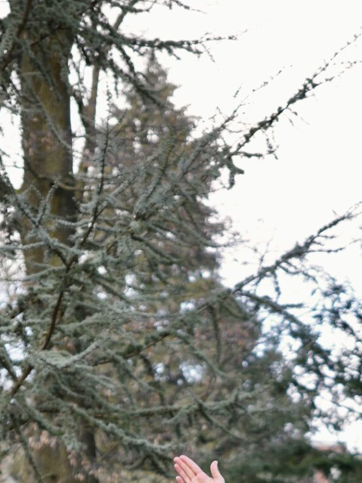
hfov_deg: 6.0
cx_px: 276
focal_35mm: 248
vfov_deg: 7.9
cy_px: 679
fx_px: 3458
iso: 100
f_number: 2.8
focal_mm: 50
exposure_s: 1/200
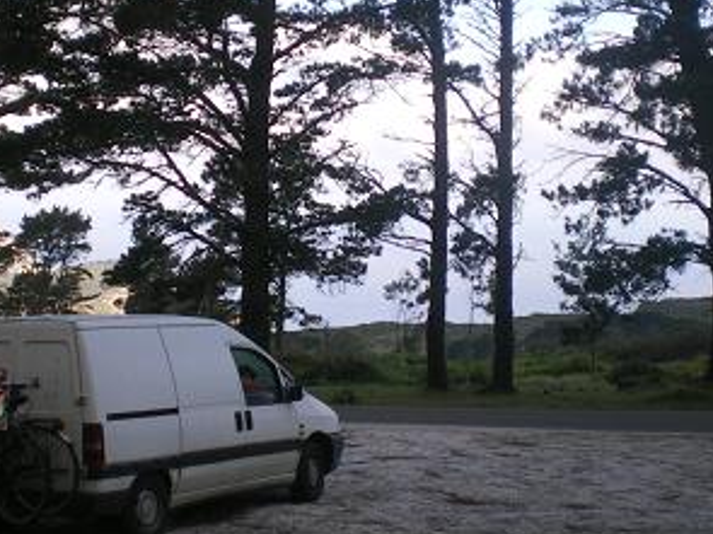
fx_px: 1400
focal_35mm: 68
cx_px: 273
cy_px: 290
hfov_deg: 28.5
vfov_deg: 21.6
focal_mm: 6.3
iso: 64
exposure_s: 1/250
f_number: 3.1
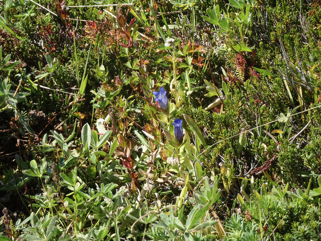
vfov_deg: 7.0
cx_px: 160
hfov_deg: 9.3
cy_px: 120
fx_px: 1966
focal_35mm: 212
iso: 125
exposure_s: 1/250
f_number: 6.3
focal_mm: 36.24
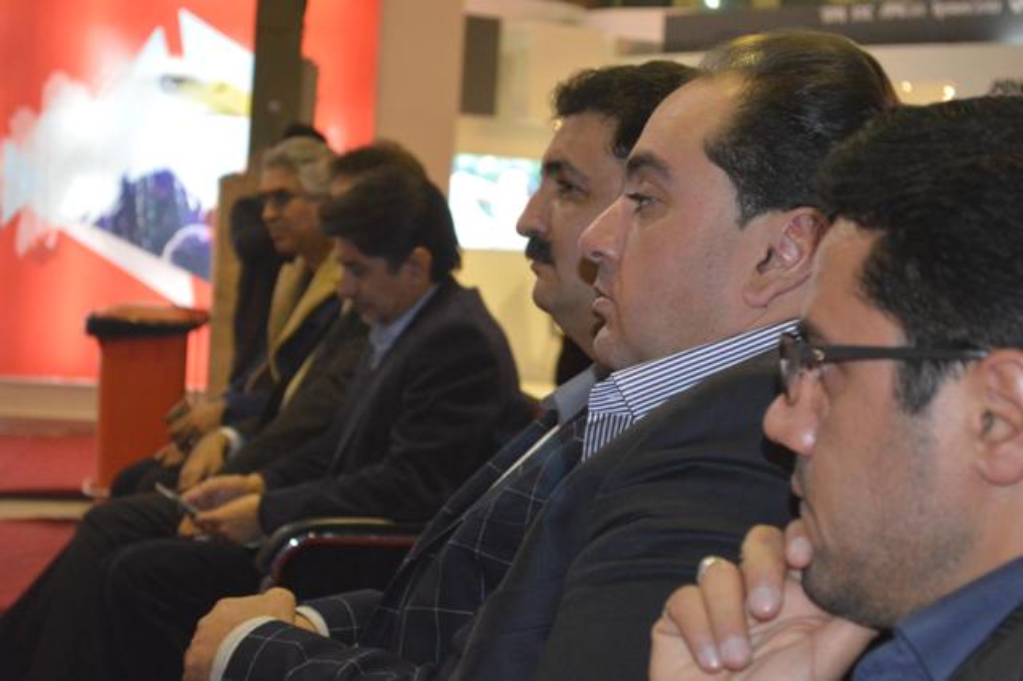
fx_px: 2343
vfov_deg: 16.5
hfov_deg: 24.6
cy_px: 340
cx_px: 512
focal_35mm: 82
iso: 3200
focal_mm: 55
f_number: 5.6
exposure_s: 1/60
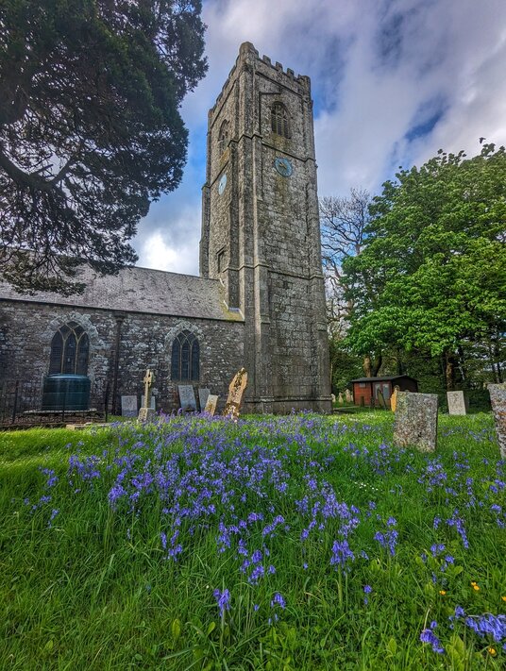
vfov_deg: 94.4
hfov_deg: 78.3
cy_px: 336
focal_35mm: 16
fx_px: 311
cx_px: 253
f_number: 2.2
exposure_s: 1/1048
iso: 51
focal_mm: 2.35
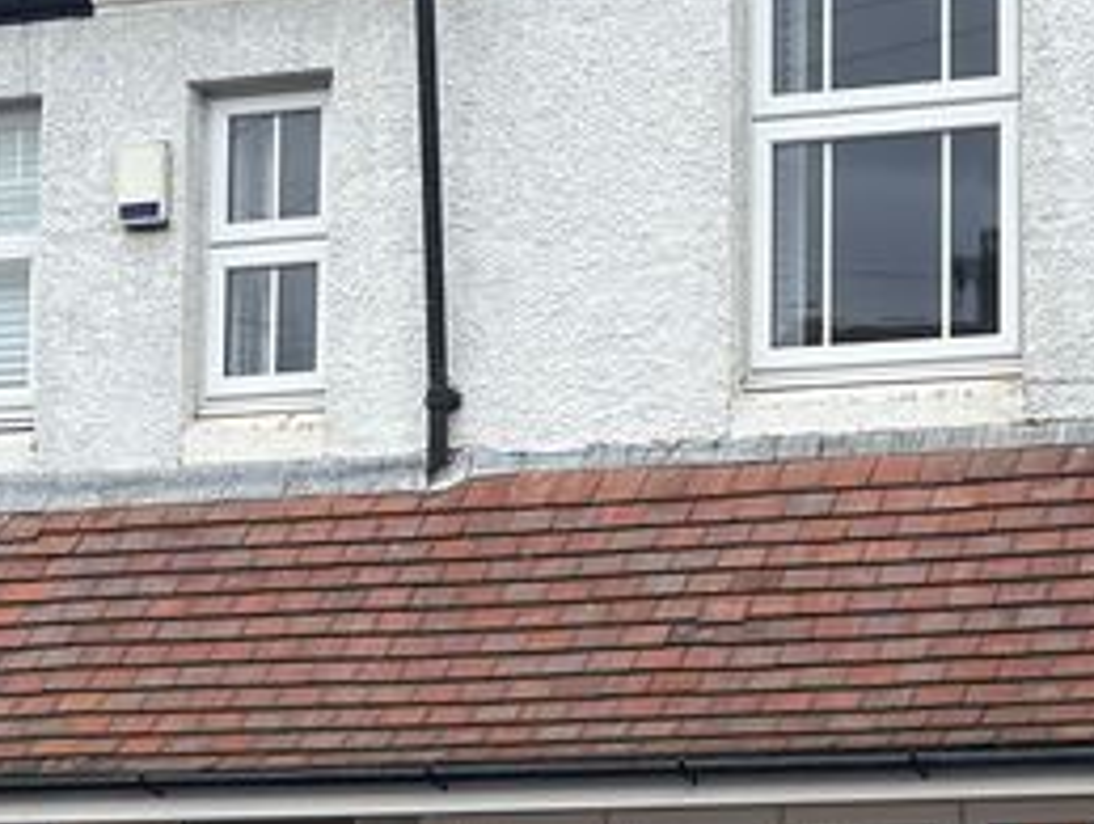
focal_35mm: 148
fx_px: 4684
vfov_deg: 10.0
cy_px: 397
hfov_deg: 13.3
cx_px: 718
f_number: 1.78
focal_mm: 6.76
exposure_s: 1/438
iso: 80
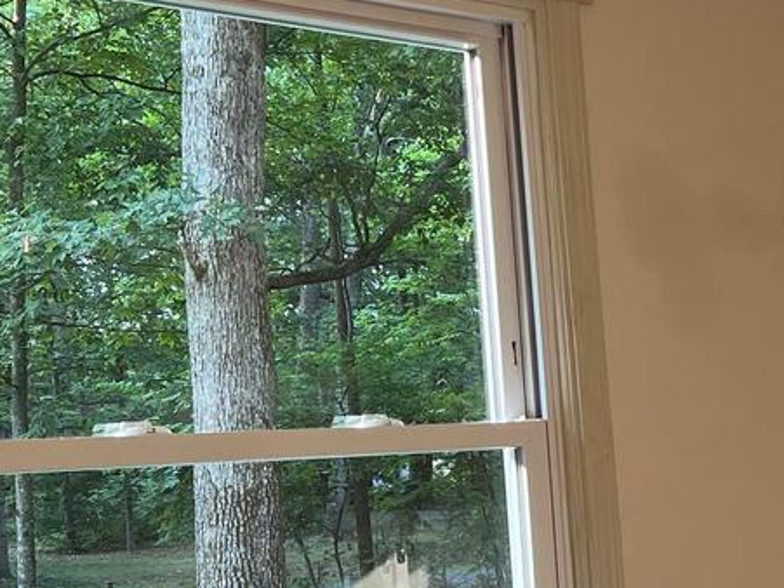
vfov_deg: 17.4
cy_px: 569
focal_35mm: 83
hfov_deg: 21.3
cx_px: 1031
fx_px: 1879
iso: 64
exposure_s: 1/140
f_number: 1.5
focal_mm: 5.7
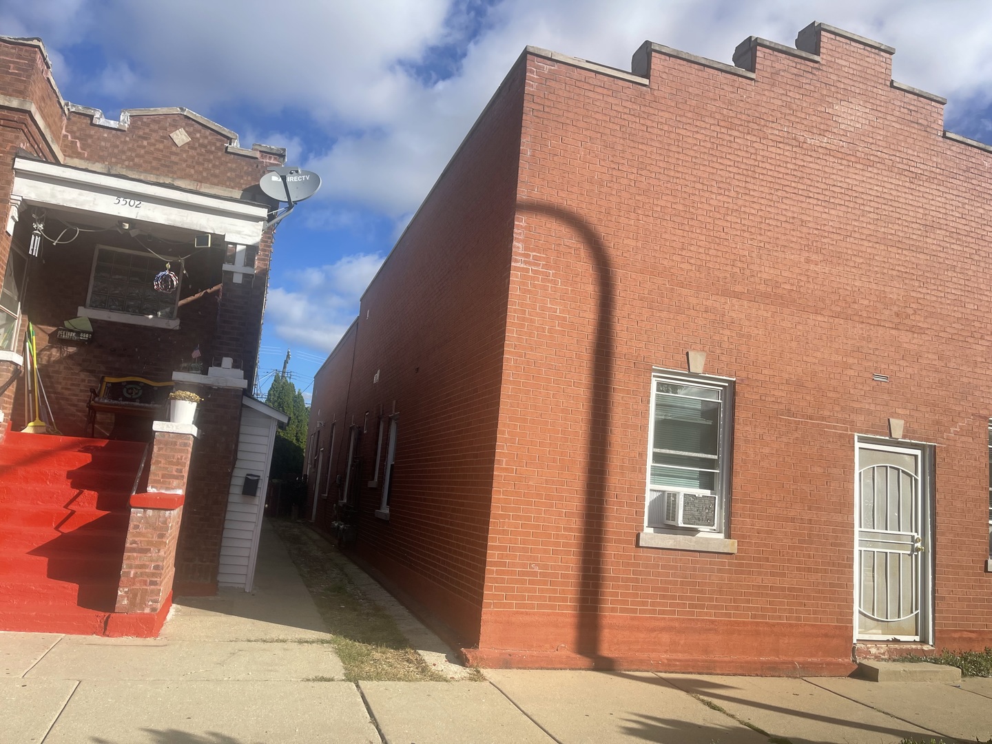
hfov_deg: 69.4
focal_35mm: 25
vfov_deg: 54.9
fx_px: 716
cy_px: 372
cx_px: 496
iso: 32
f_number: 1.6
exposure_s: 1/3448
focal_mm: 5.1
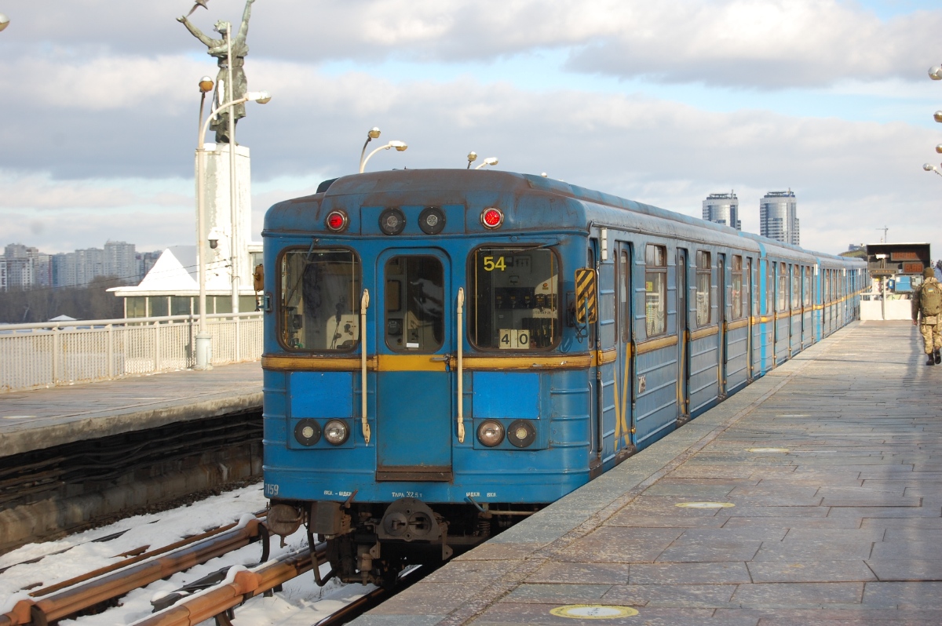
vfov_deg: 16.5
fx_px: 2157
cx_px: 471
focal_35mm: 82
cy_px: 313
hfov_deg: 24.6
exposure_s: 1/500
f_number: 5.6
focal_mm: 55
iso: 320
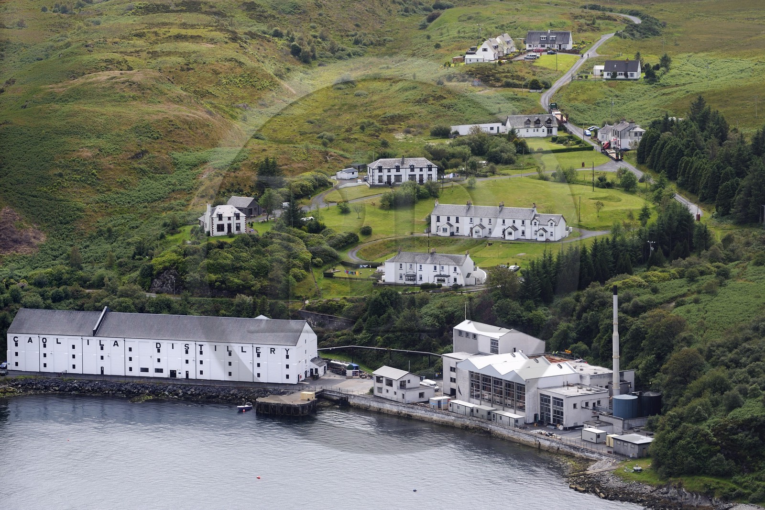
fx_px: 2868
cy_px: 255
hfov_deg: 15.2
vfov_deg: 10.2
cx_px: 382
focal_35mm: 135
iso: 400
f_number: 7.1
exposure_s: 1/800
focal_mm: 135
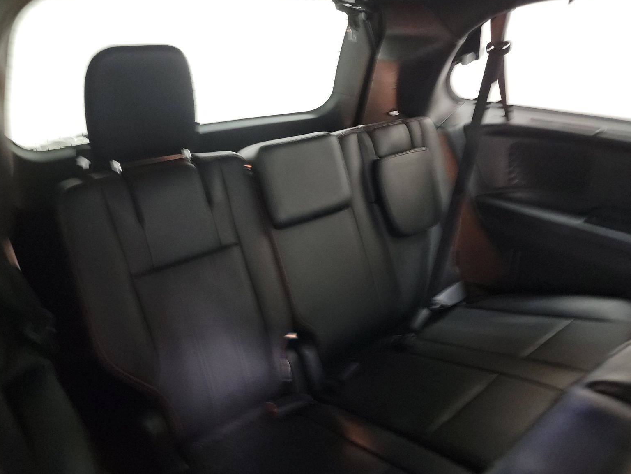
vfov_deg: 54.9
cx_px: 312
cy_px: 235
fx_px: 456
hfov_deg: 69.4
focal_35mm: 25
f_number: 1.8
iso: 1612
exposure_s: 1/14
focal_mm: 6.7
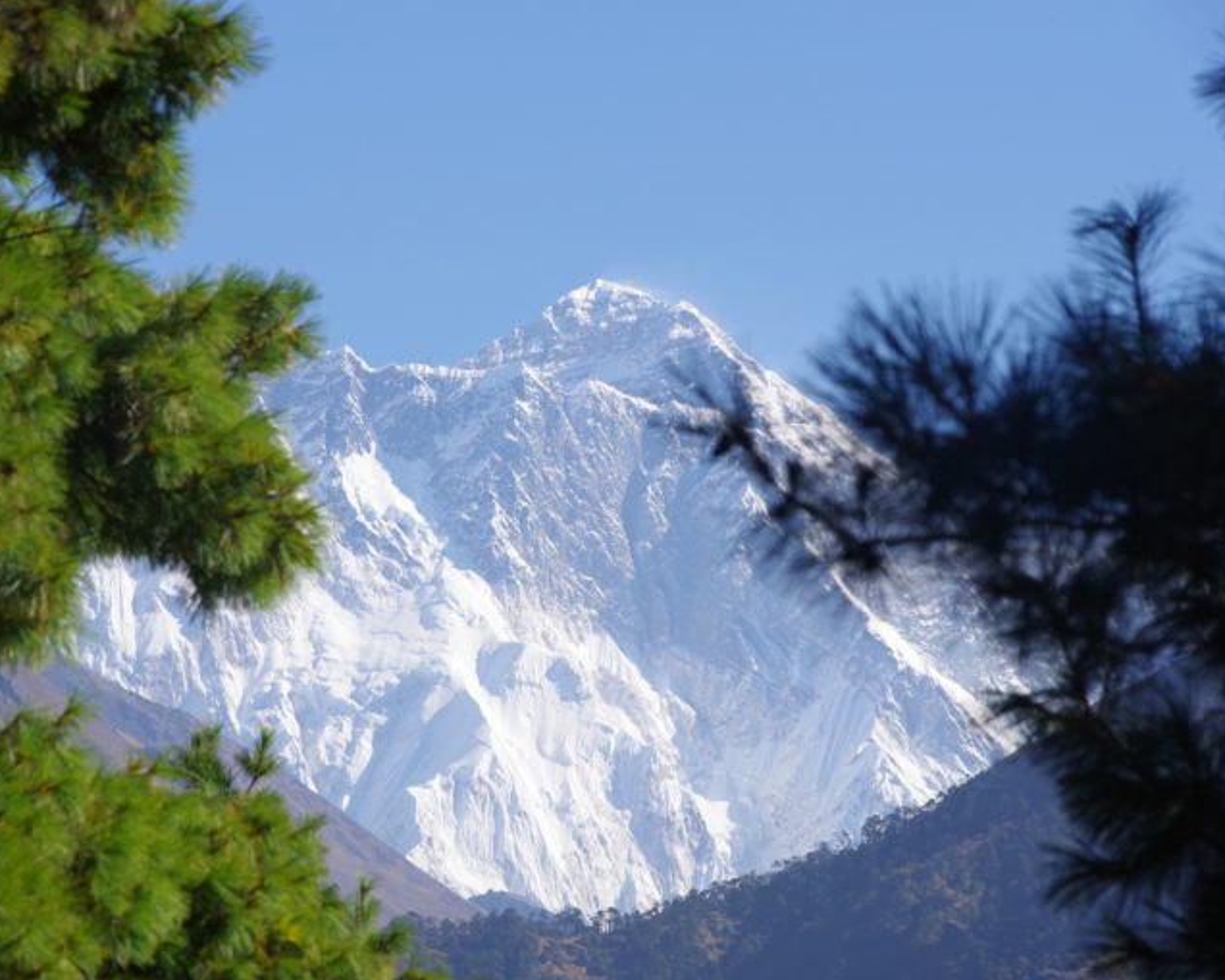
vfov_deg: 6.1
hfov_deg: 7.6
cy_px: 489
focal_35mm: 255
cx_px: 557
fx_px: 9247
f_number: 10
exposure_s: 1/320
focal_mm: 150
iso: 400
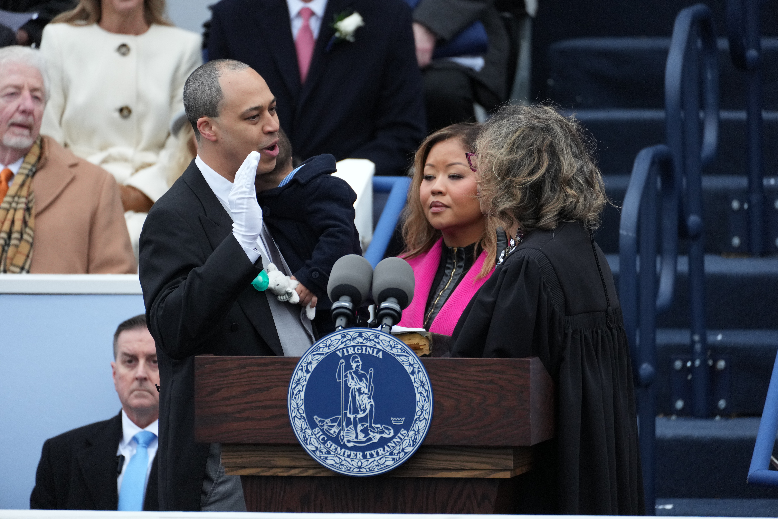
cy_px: 260
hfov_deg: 5.2
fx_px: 8644
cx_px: 389
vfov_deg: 3.4
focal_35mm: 400
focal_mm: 400
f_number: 5.6
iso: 2000
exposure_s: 1/500
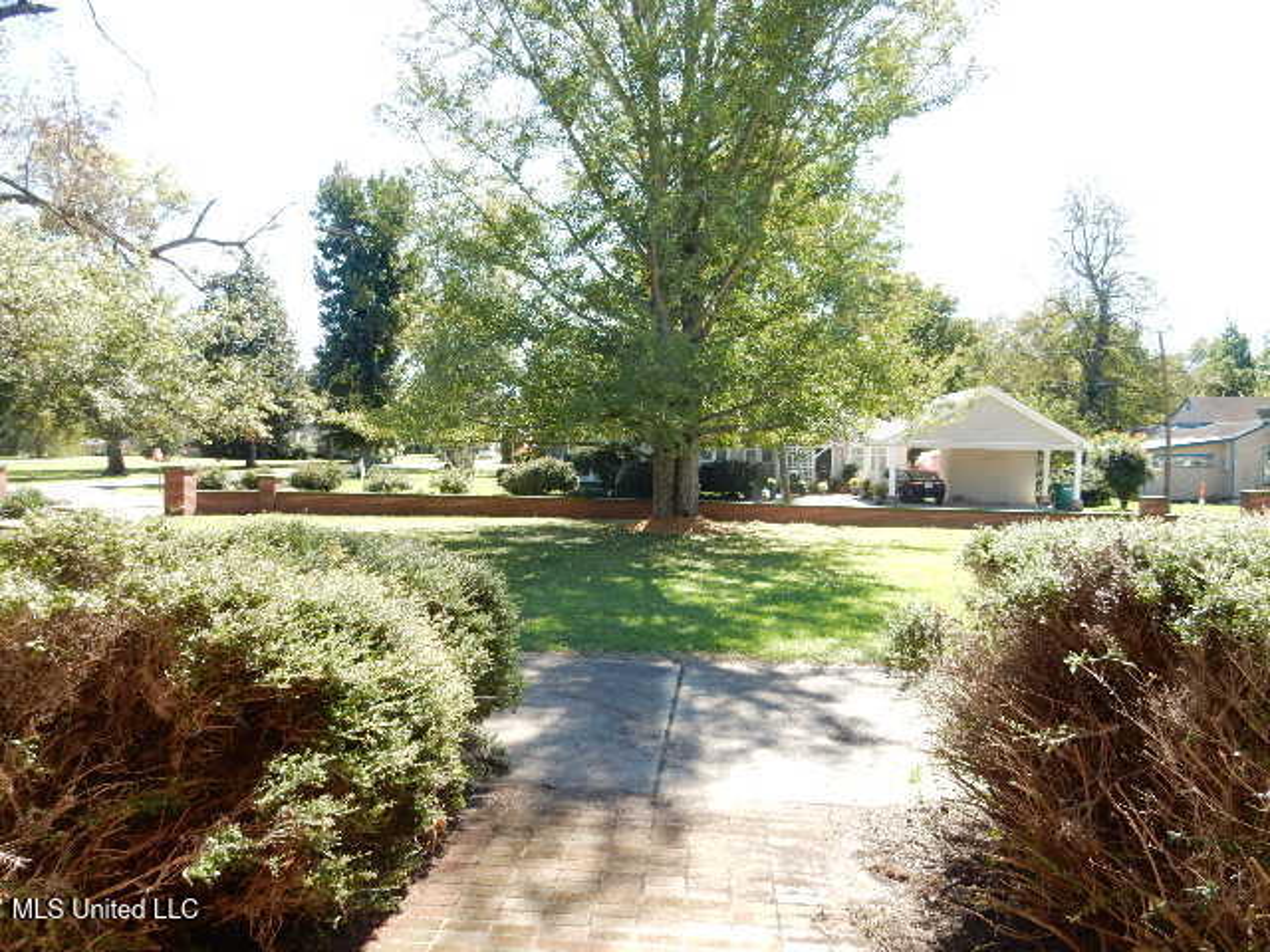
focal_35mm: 25
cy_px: 476
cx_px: 635
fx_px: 917
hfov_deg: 69.4
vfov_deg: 54.9
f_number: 3.7
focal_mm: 4.5
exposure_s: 1/200
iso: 125
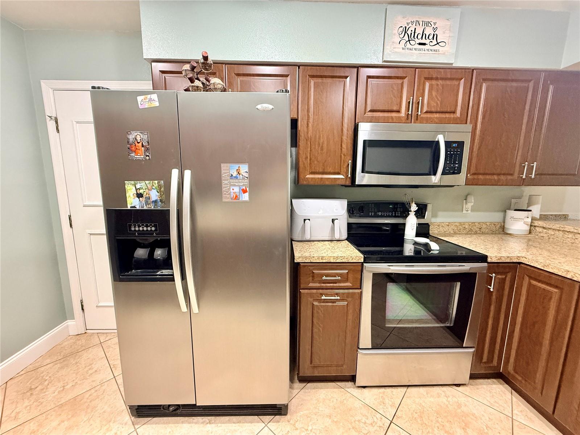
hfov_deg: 102.1
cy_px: 218
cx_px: 290
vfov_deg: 85.7
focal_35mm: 14
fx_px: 235
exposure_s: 1/60
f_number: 2.2
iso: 500
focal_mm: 2.22
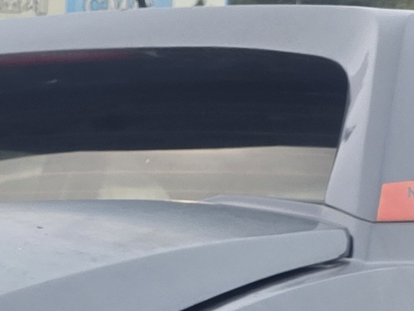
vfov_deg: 9.3
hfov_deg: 13.4
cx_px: -96
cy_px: 758
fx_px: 1711
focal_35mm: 143
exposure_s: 1/1695
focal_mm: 6.3
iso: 80
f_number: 1.7
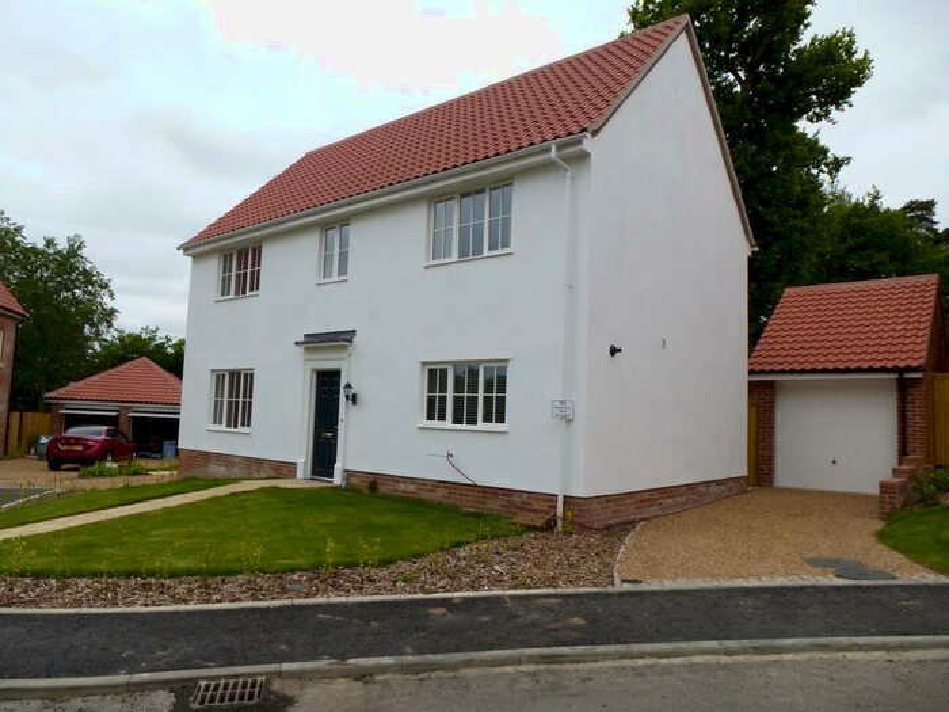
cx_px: 474
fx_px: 658
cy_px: 356
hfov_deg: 71.6
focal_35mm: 24
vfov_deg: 56.8
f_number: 4
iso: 100
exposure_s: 1/500
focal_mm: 4.3
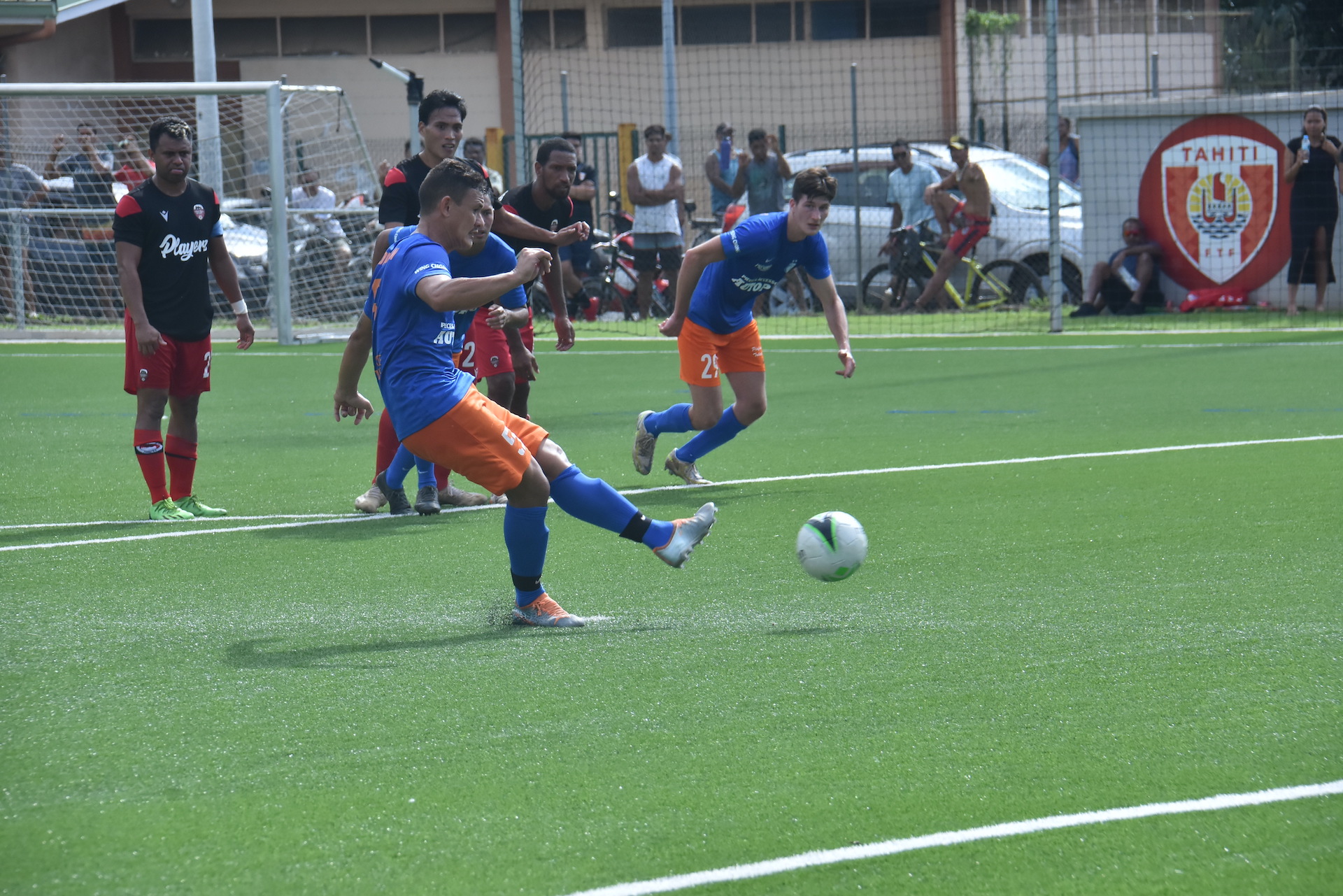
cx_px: 672
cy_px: 448
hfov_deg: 8.9
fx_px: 8675
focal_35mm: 232
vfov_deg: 5.9
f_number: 8
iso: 640
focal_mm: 155
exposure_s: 1/1250
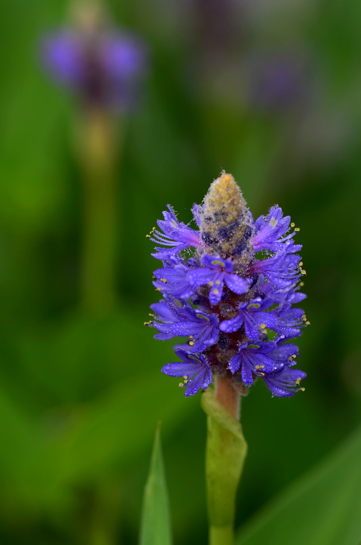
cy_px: 272
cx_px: 180
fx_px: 2379
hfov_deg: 8.7
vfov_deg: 13.1
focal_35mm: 158
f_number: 4.8
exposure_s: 1/125
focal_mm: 105
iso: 100
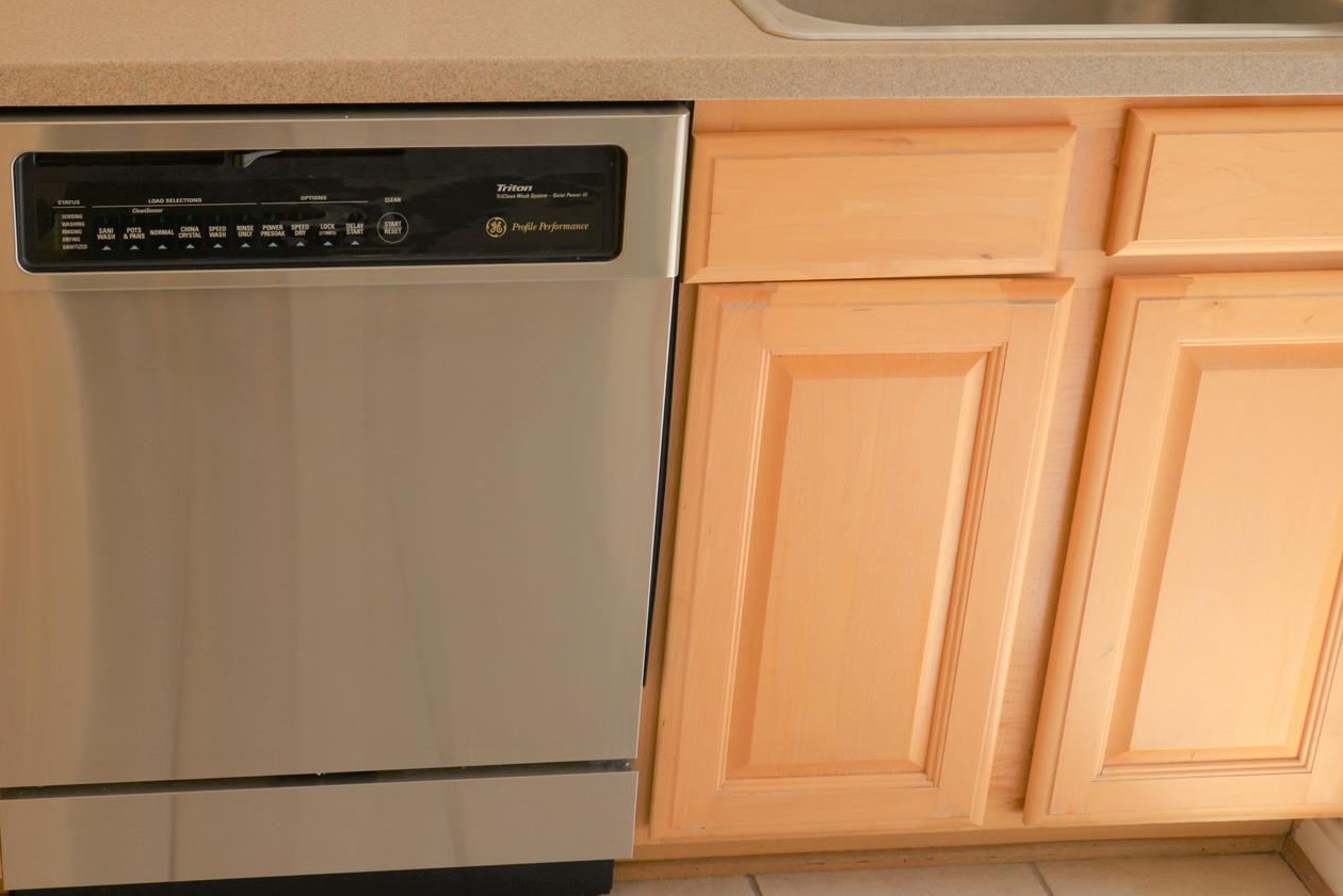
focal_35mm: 52
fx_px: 1940
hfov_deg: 37.6
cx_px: 400
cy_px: 262
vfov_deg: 25.8
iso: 280
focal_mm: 32
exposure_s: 1/125
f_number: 5.6
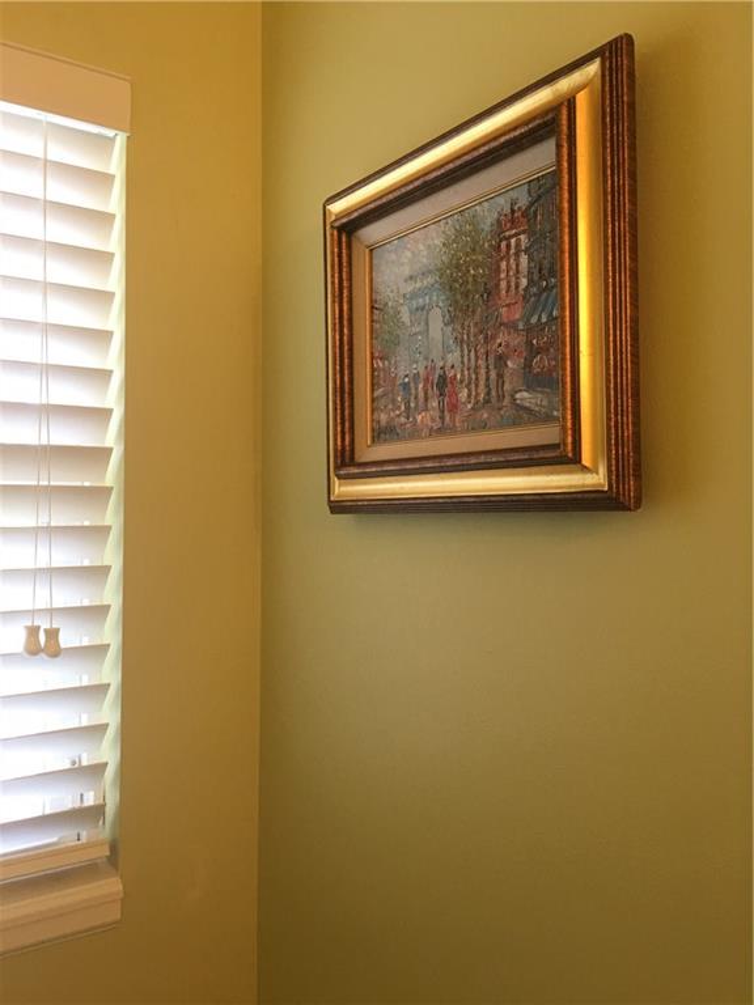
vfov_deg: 61.7
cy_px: 502
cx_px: 377
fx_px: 842
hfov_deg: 48.2
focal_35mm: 29
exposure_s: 1/15
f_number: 2.2
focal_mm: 4.15
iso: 32
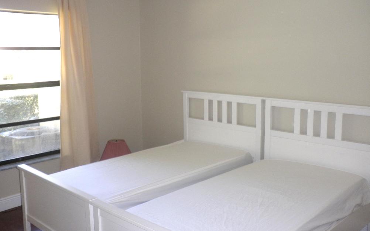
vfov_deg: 32.7
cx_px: 183
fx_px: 393
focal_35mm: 39
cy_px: 106
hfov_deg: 50.4
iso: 160
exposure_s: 1/30
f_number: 3.5
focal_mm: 6.3
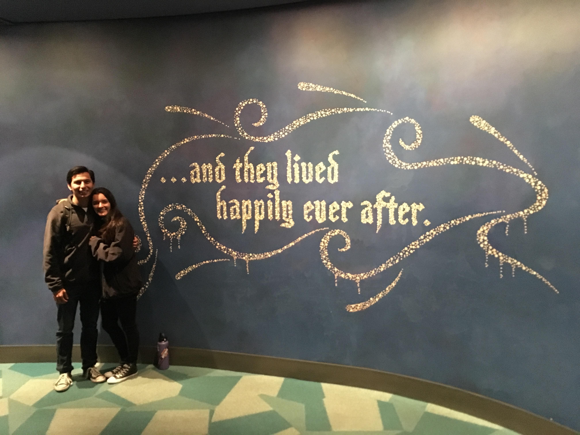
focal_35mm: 29
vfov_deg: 48.2
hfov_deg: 61.7
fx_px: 486
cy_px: 218
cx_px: 290
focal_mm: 4.15
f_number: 2.2
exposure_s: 1/15
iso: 1000
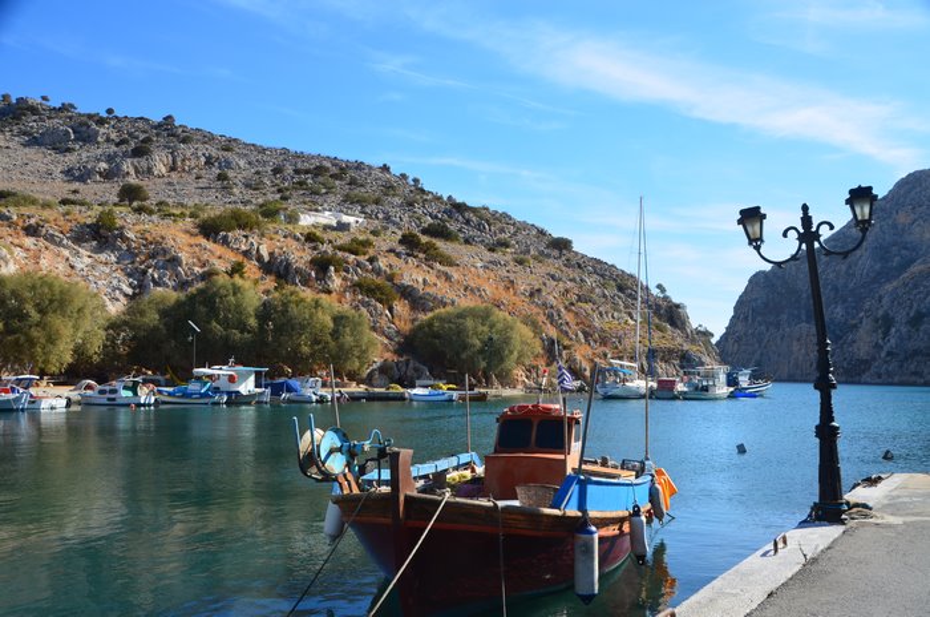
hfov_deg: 51.4
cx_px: 465
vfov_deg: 35.4
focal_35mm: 38
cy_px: 308
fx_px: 967
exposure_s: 1/125
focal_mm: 25
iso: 100
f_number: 11
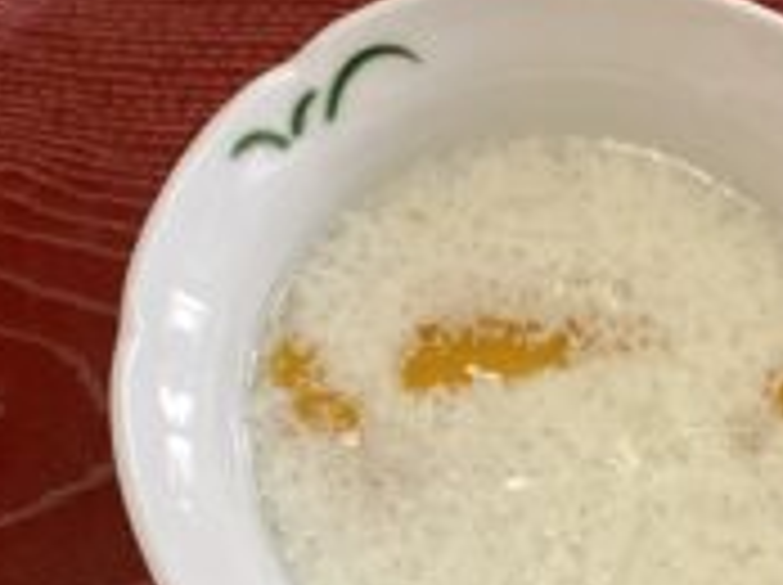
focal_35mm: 67
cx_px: 524
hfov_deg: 28.8
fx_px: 1513
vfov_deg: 21.7
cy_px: 443
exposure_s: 1/60
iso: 200
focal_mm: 3.3
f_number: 2.4
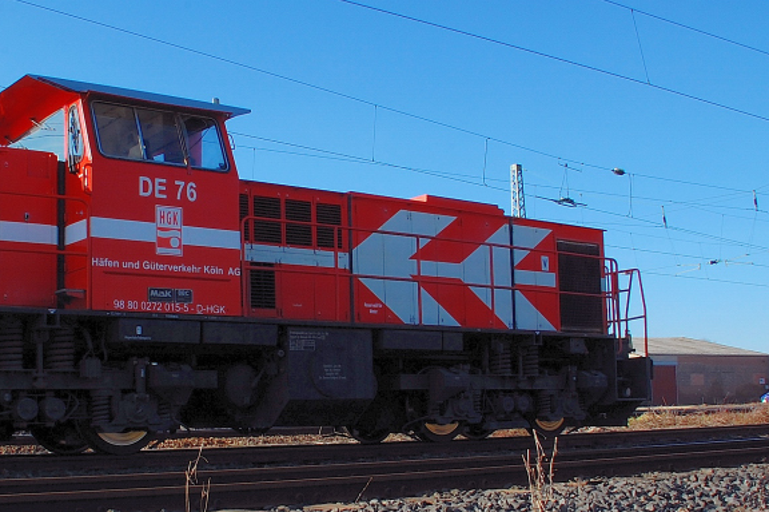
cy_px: 323
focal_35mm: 48
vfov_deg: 27.9
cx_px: 270
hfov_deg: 40.7
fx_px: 1024
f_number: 18
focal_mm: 18
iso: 200
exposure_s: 1/80
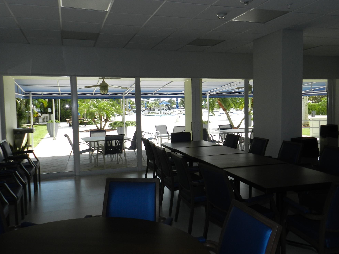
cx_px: 174
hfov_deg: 61.6
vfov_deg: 48.2
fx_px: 284
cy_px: 127
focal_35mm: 29
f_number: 3.6
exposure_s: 1/320
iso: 160
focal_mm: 5
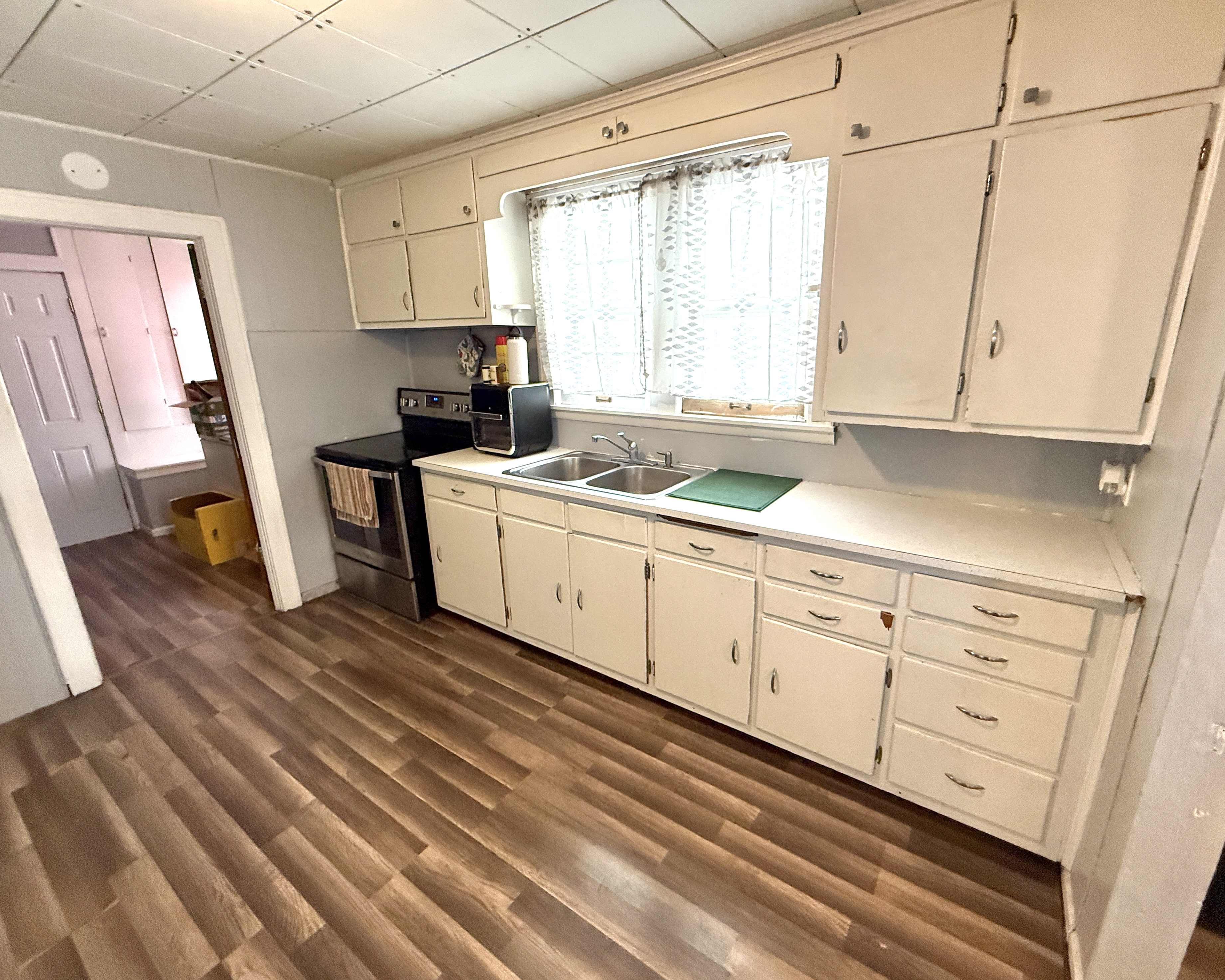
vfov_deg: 84.0
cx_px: 645
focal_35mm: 15
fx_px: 544
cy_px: 483
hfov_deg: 96.7
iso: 320
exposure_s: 1/120
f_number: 2.2
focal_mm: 2.22
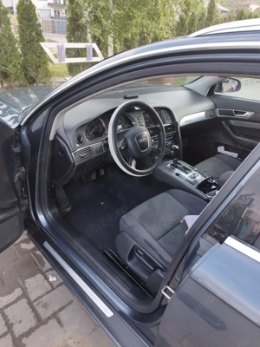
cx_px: 130
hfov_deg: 54.9
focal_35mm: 25
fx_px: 250
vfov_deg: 69.4
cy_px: 174
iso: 100
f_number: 1.89
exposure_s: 1/50
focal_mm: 5.95
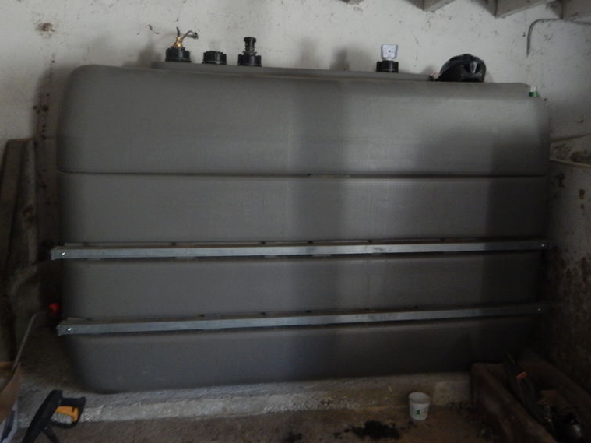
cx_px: 316
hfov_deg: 61.6
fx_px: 495
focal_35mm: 29
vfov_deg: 48.0
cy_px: 185
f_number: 3
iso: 400
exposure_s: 1/15
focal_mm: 4
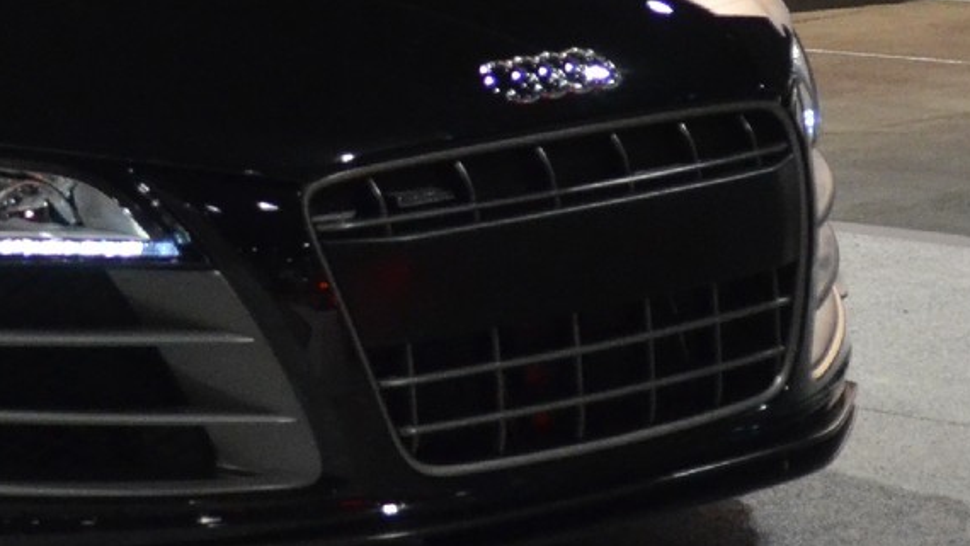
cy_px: -187
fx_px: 4245
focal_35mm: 165
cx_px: -504
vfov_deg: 7.3
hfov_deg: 12.4
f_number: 2.8
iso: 1600
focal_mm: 24
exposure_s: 1/100
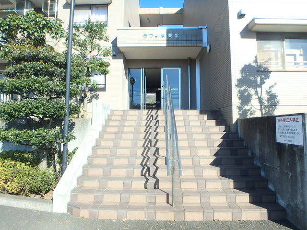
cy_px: 115
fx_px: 186
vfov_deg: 63.4
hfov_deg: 79.0
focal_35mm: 21
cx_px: 154
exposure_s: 1/500
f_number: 3.5
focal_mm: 3.7
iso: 125
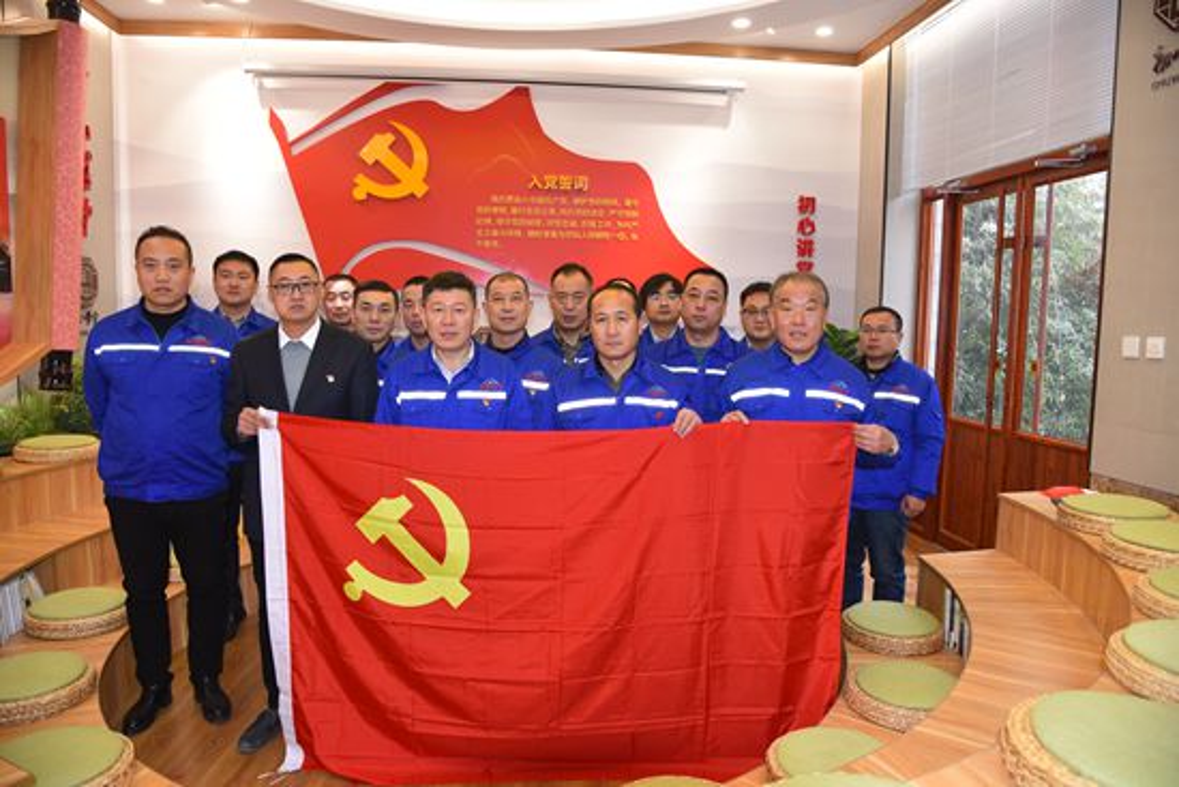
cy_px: 394
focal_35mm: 24
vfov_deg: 53.2
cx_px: 590
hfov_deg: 73.7
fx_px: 786
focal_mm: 24
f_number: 4.5
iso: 800
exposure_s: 1/80
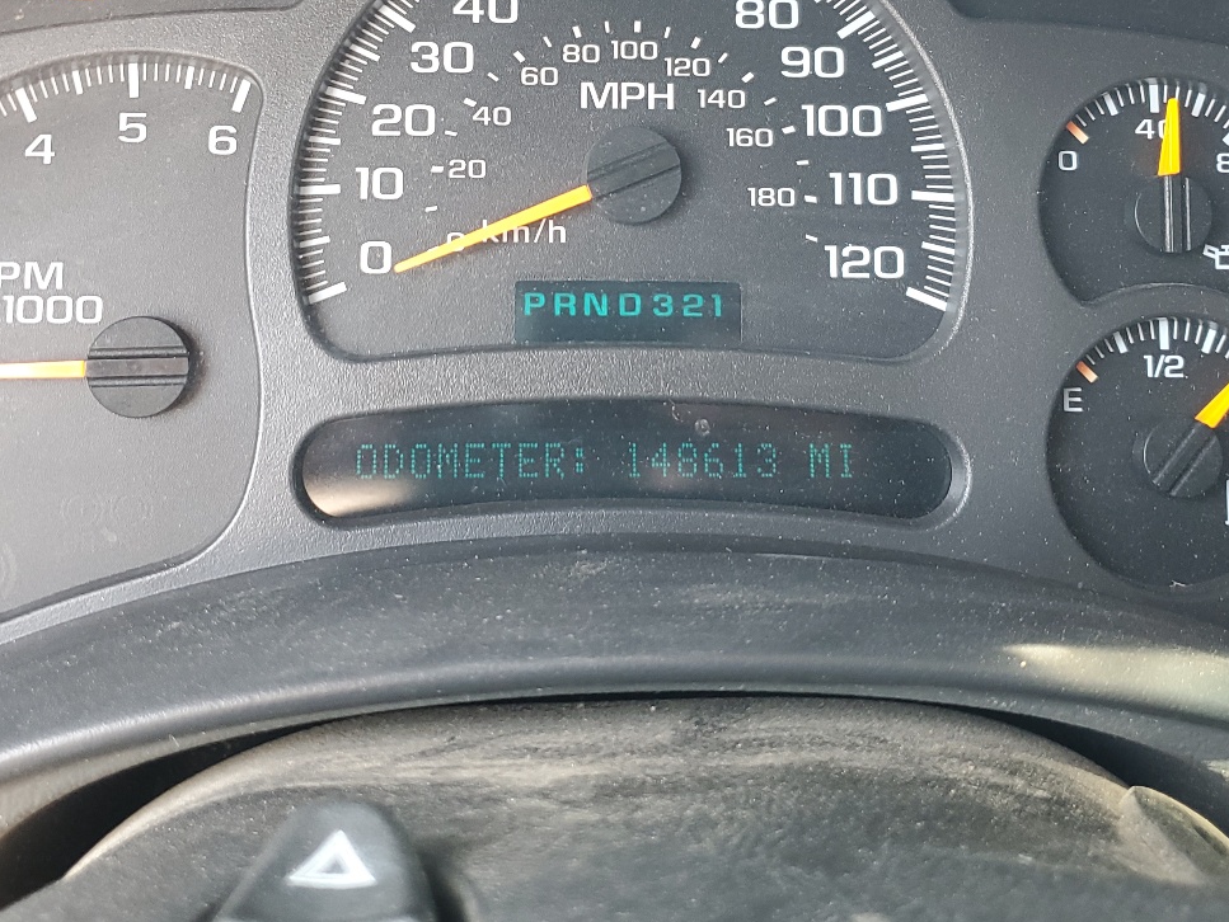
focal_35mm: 43
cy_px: 226
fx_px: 1527
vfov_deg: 32.9
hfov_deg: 43.8
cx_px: 580
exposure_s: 1/60.2
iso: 60
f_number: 1.5
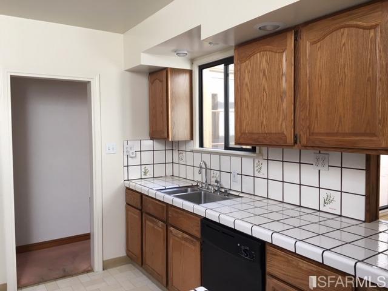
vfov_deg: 48.2
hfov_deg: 61.7
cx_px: 194
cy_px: 146
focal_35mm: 29
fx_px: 325
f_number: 2.2
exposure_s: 1/40
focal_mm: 4.15
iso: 25
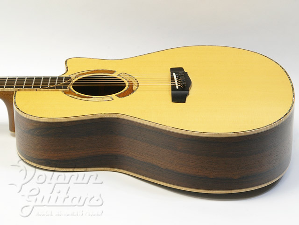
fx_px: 812
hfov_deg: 20.9
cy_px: 112
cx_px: 150
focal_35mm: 94
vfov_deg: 15.7
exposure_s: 1.5
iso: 400
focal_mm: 63
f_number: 19
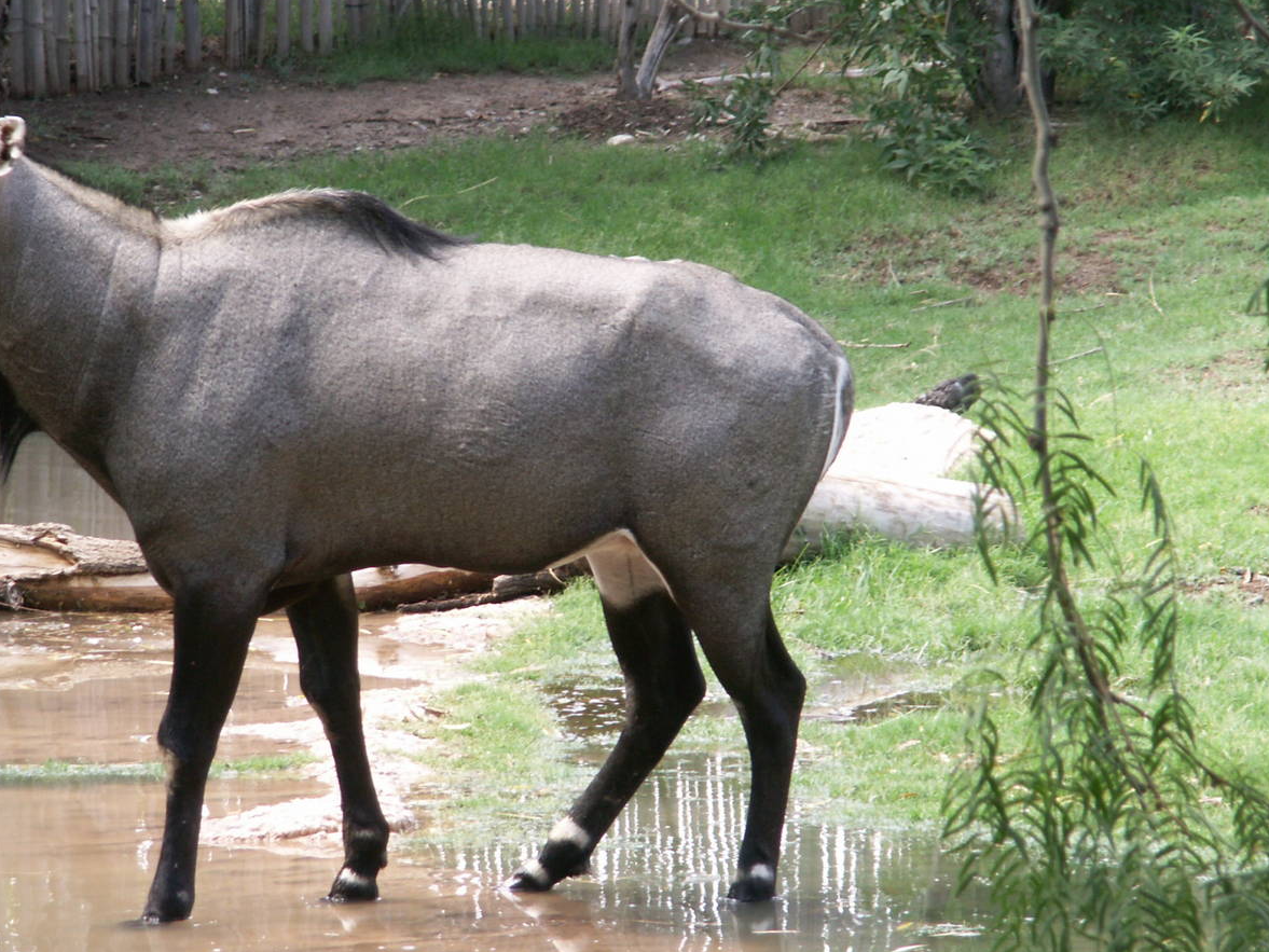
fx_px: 9019
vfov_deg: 6.0
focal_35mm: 246
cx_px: 444
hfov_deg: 8.0
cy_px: 514
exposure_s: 1/50
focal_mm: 29.57
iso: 50
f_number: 5
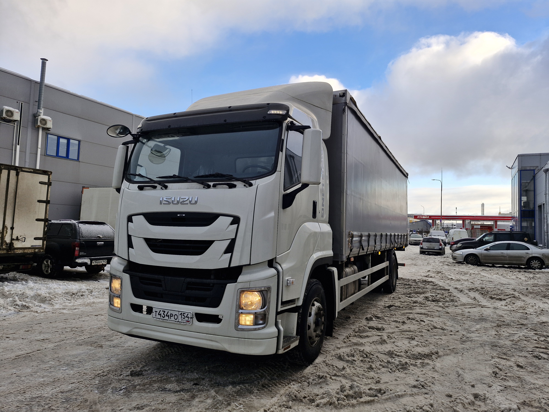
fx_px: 365
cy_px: 206
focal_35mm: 23
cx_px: 274
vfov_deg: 58.9
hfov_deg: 73.9
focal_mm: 5.54
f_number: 1.8
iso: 50
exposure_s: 1/414
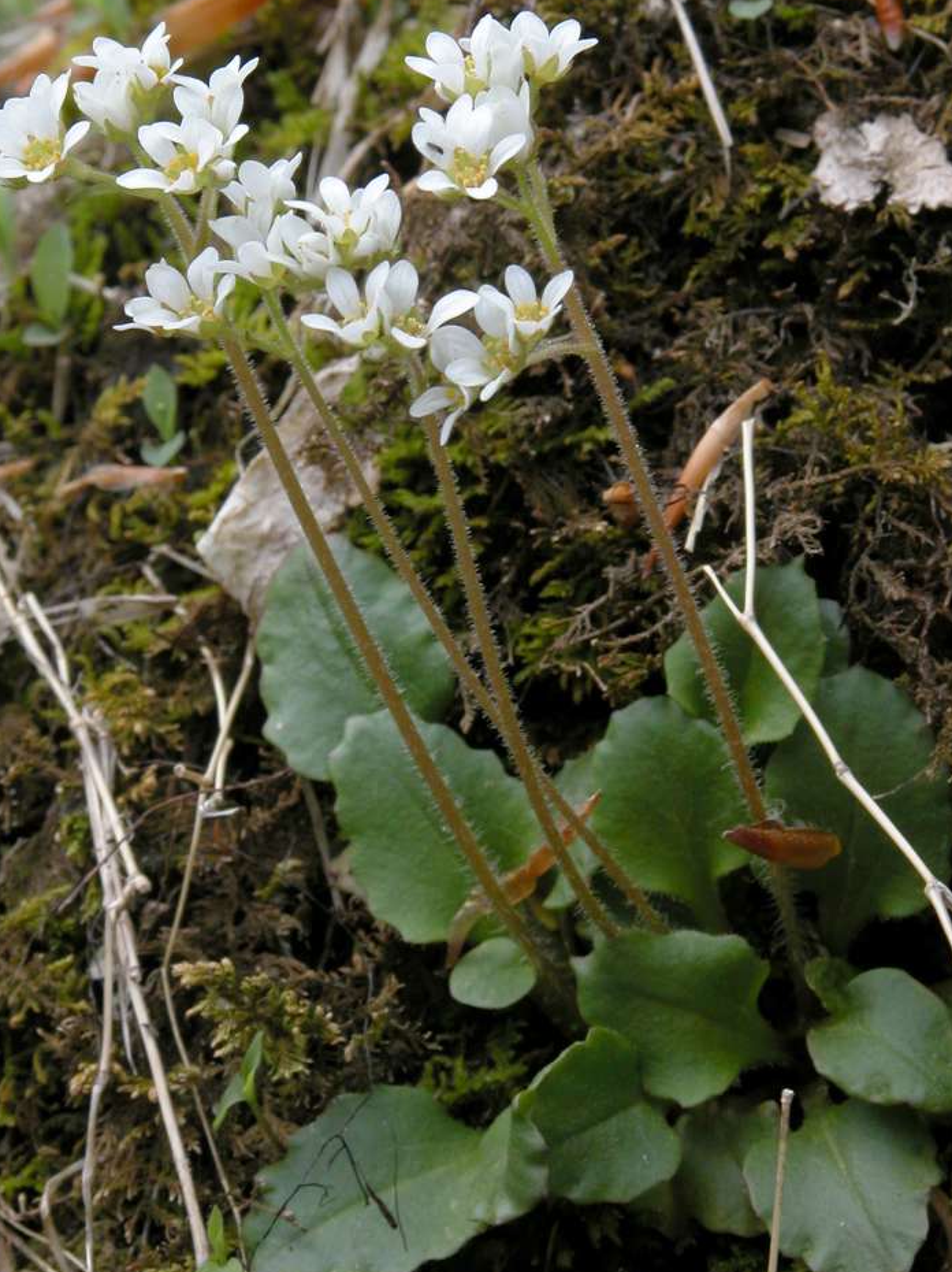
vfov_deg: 9.7
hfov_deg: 7.3
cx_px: 476
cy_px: 592
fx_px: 7486
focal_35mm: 204
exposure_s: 1/83.1
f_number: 7.8
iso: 100
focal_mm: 37.7
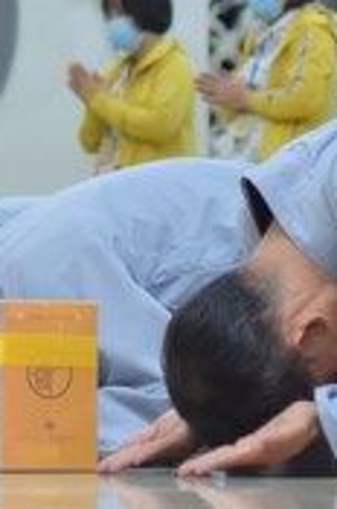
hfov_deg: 5.7
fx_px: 3411
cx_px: 87
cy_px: 116
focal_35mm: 242
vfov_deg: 8.5
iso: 1250
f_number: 4
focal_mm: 65
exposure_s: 1/125
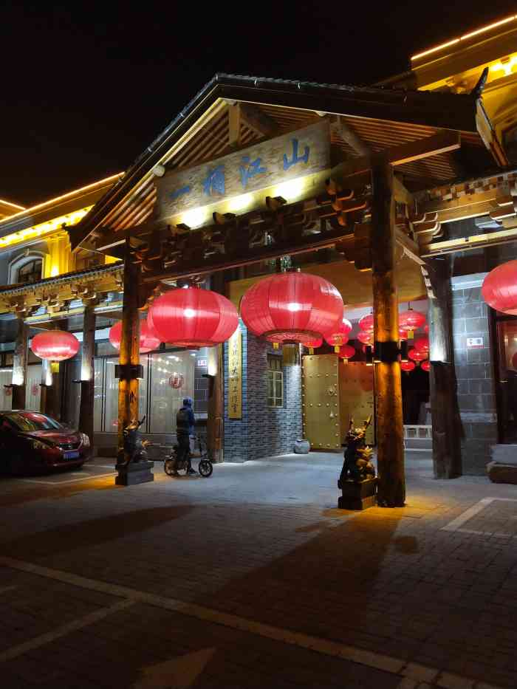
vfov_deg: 60.0
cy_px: 344
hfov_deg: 46.8
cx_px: 258
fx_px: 597
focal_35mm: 30
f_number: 1.8
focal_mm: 3.95
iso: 324
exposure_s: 1/50
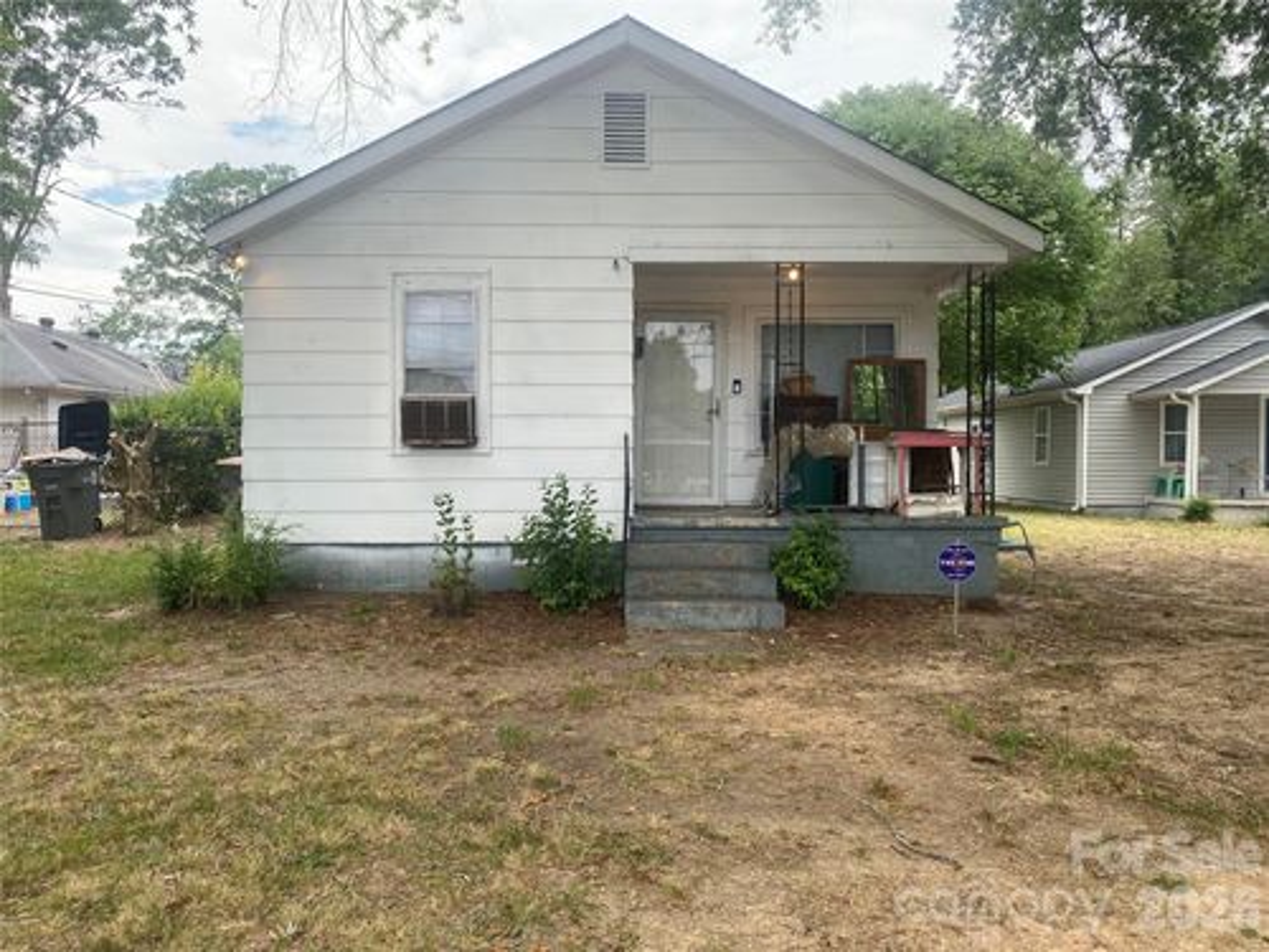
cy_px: 476
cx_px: 634
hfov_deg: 67.3
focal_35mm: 26
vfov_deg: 53.1
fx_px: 953
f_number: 1.8
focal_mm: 4.25
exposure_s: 1/571
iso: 32
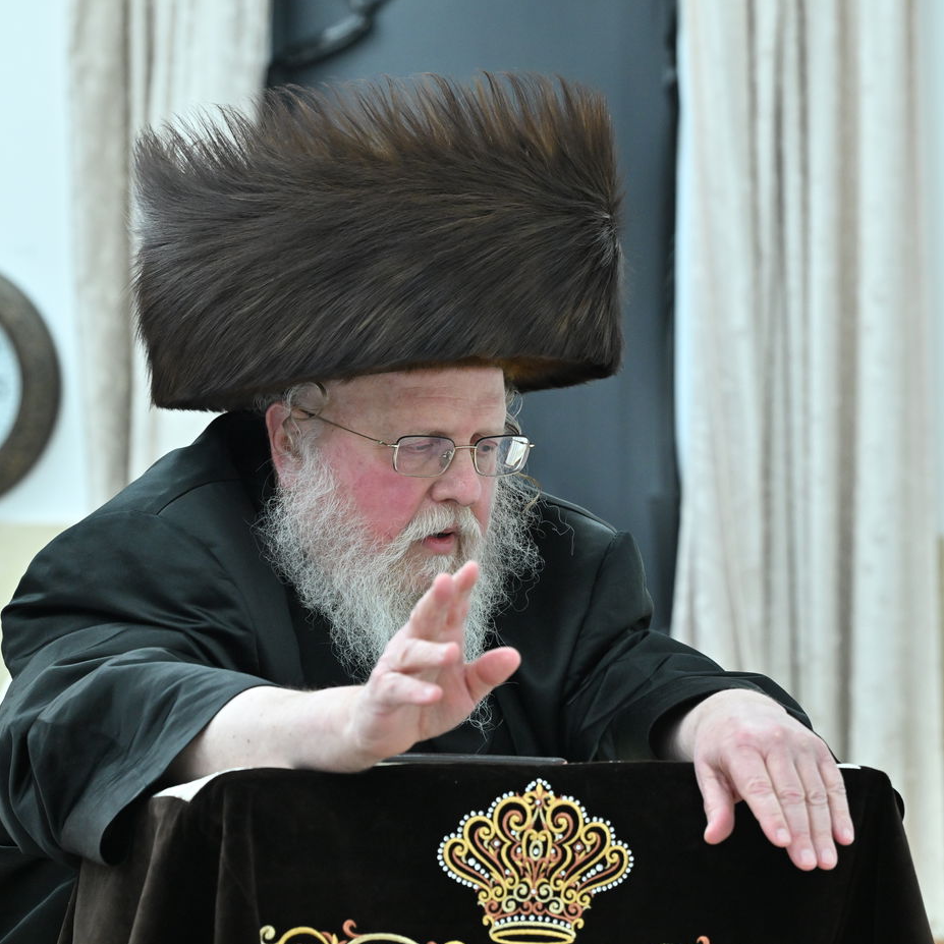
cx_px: 483
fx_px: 4751
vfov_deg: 11.3
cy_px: 473
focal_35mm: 154
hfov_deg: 11.3
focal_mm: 120
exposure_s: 1/250
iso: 1600
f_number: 5.6
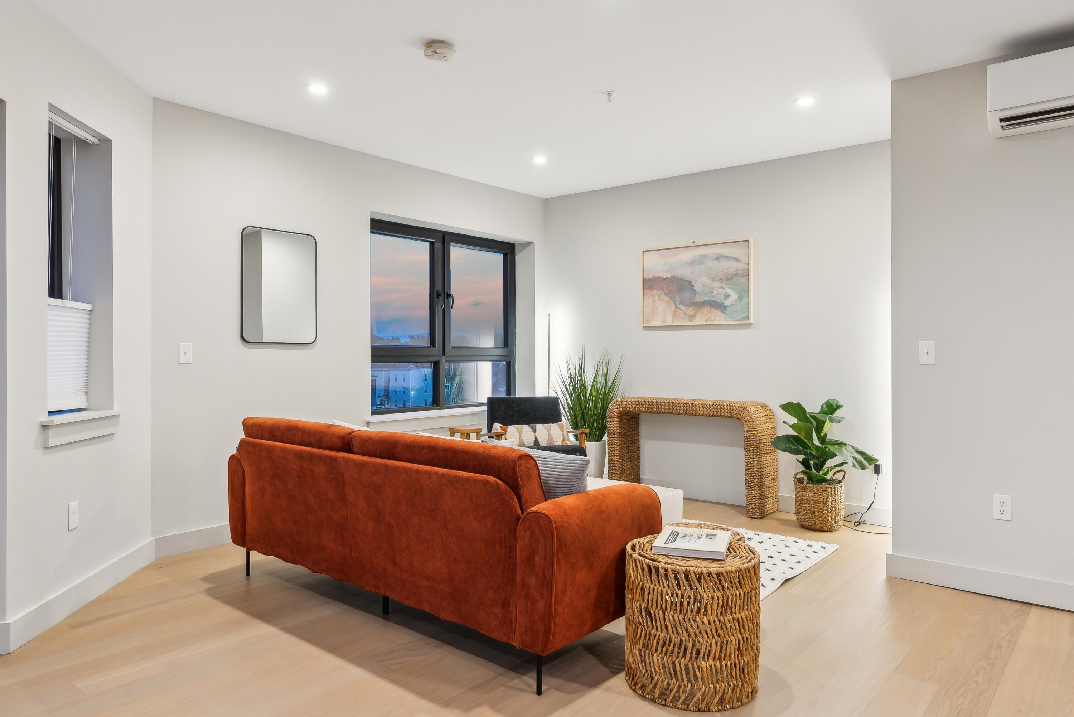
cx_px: 537
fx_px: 686
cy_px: 358
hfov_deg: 76.1
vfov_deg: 55.2
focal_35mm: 23
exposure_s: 1/3.33
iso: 320
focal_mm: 23
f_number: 7.1
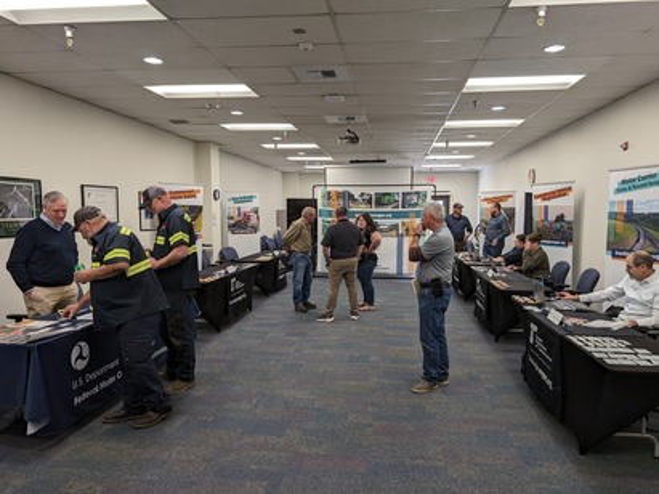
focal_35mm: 24
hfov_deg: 71.6
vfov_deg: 56.8
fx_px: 457
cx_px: 330
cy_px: 247
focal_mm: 6.9
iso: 165
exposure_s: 1/68
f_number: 1.68
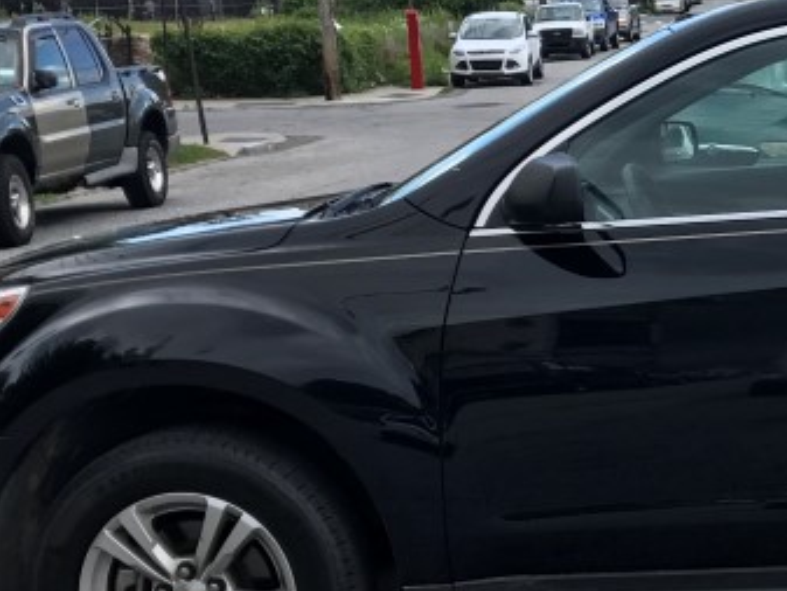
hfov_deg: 21.7
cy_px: 350
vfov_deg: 17.4
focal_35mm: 85
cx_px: 878
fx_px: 1933
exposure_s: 1/939
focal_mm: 3.99
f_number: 1.8
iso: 20
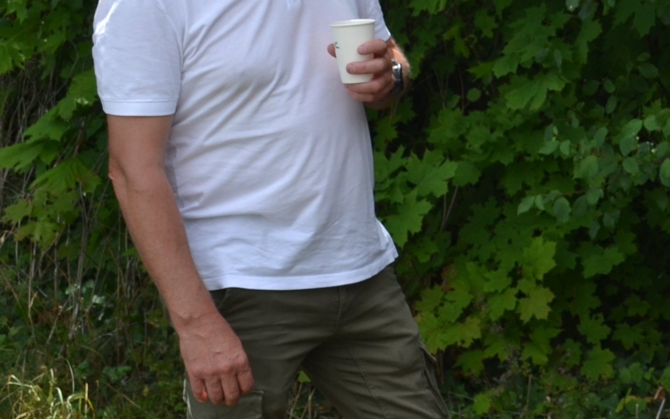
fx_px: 2118
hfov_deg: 16.4
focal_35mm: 116
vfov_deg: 11.3
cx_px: 997
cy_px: 83
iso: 100
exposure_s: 1/160
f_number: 6.3
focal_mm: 24
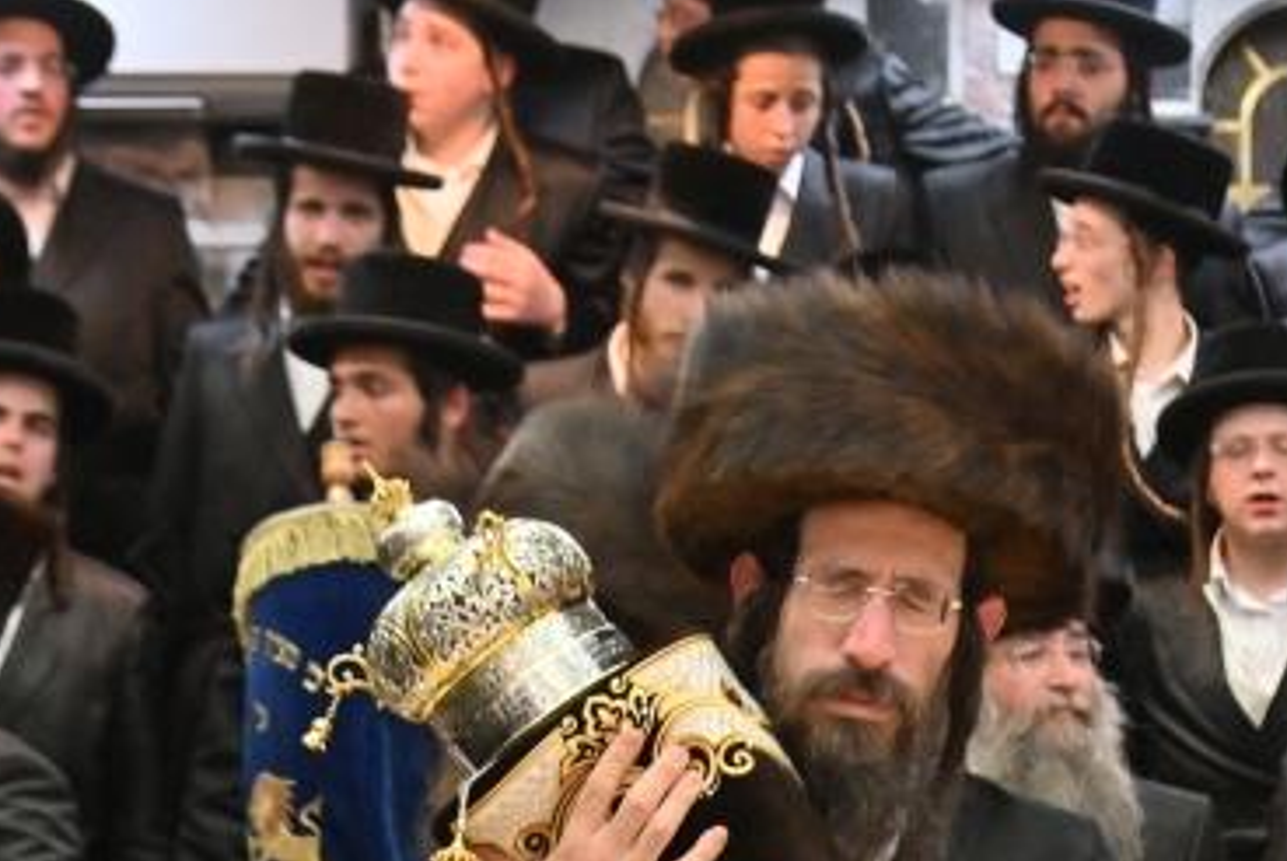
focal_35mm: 139
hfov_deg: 14.7
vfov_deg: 9.8
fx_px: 4973
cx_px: 895
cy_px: 968
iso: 1000
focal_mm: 50
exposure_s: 1/200
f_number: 4
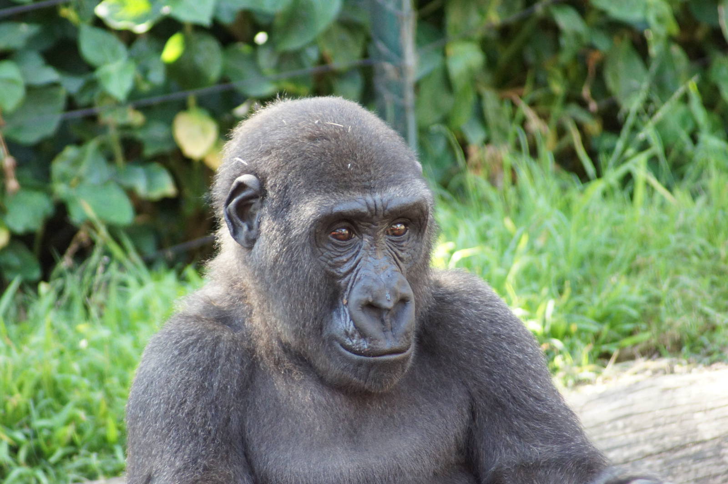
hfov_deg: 5.5
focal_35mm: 375
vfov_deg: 3.7
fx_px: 7579
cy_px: 242
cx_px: 364
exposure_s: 1/200
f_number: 5.6
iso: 1600
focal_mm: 250
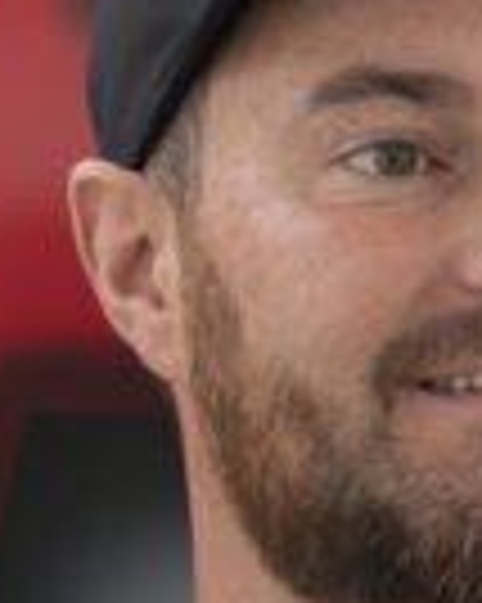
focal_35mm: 220
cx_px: 421
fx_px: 3927
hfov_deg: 7.0
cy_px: 614
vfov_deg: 8.7
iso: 250
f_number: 6.3
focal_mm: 30
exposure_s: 1/60
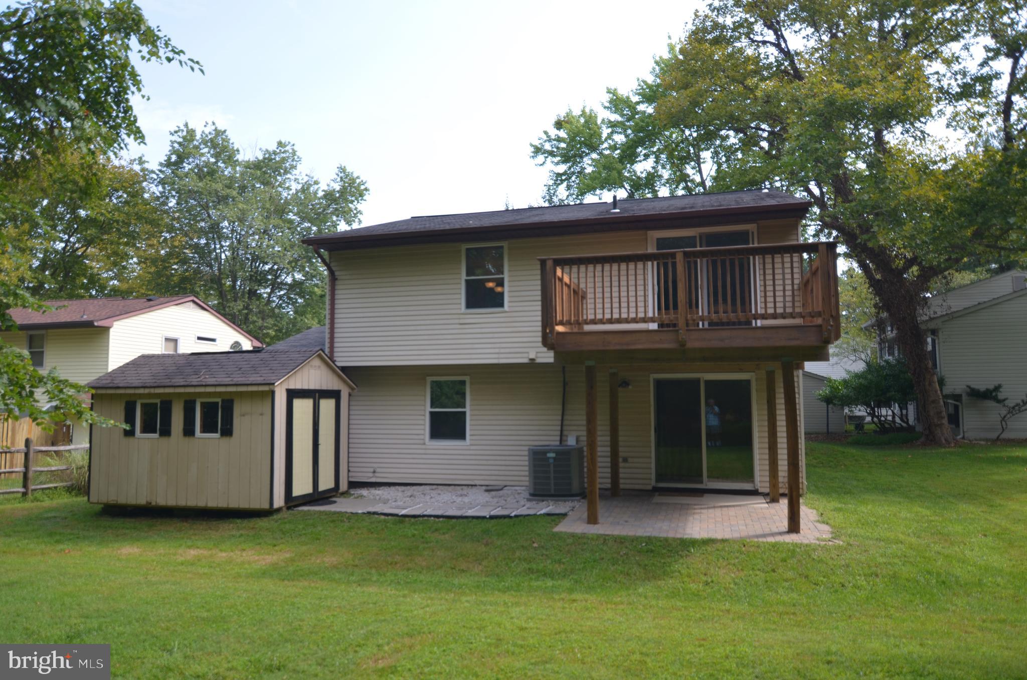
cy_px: 340
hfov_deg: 73.9
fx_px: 683
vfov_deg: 52.9
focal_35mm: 24
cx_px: 514
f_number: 2.8
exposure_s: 1/1250
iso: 200
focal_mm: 16
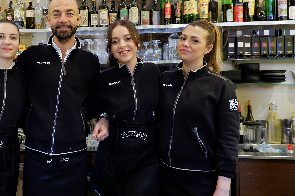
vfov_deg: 39.8
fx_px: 270
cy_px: 78
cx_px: 93
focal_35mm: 33
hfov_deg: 55.7
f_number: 4
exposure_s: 1/34
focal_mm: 15
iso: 1600
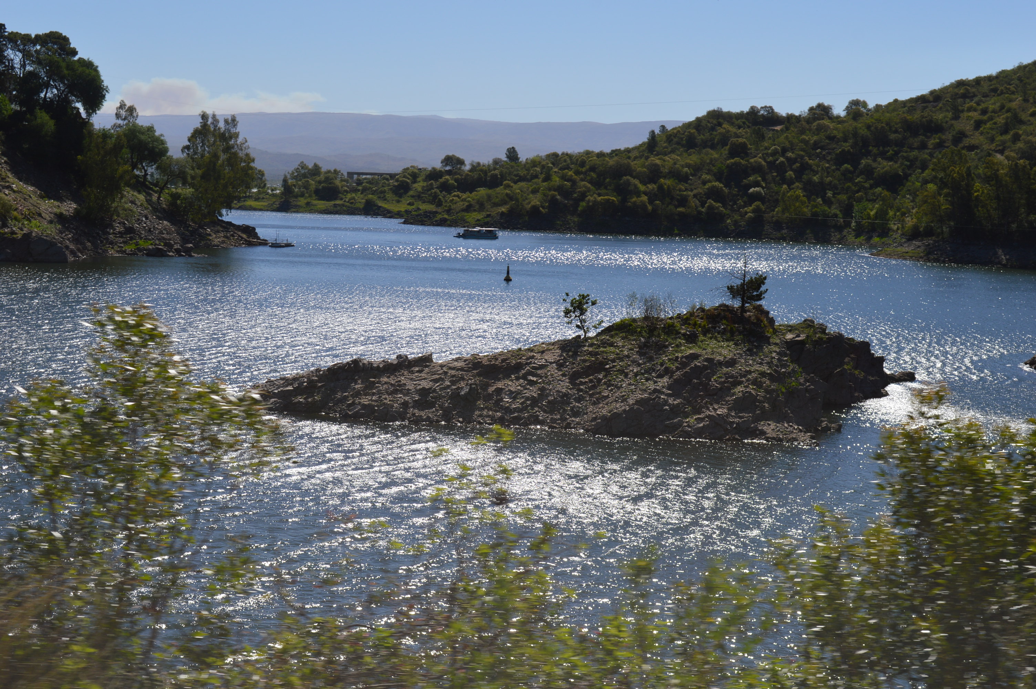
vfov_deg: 23.7
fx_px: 1639
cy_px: 344
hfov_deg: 35.1
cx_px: 518
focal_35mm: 57
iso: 100
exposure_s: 1/320
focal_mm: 38
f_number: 9
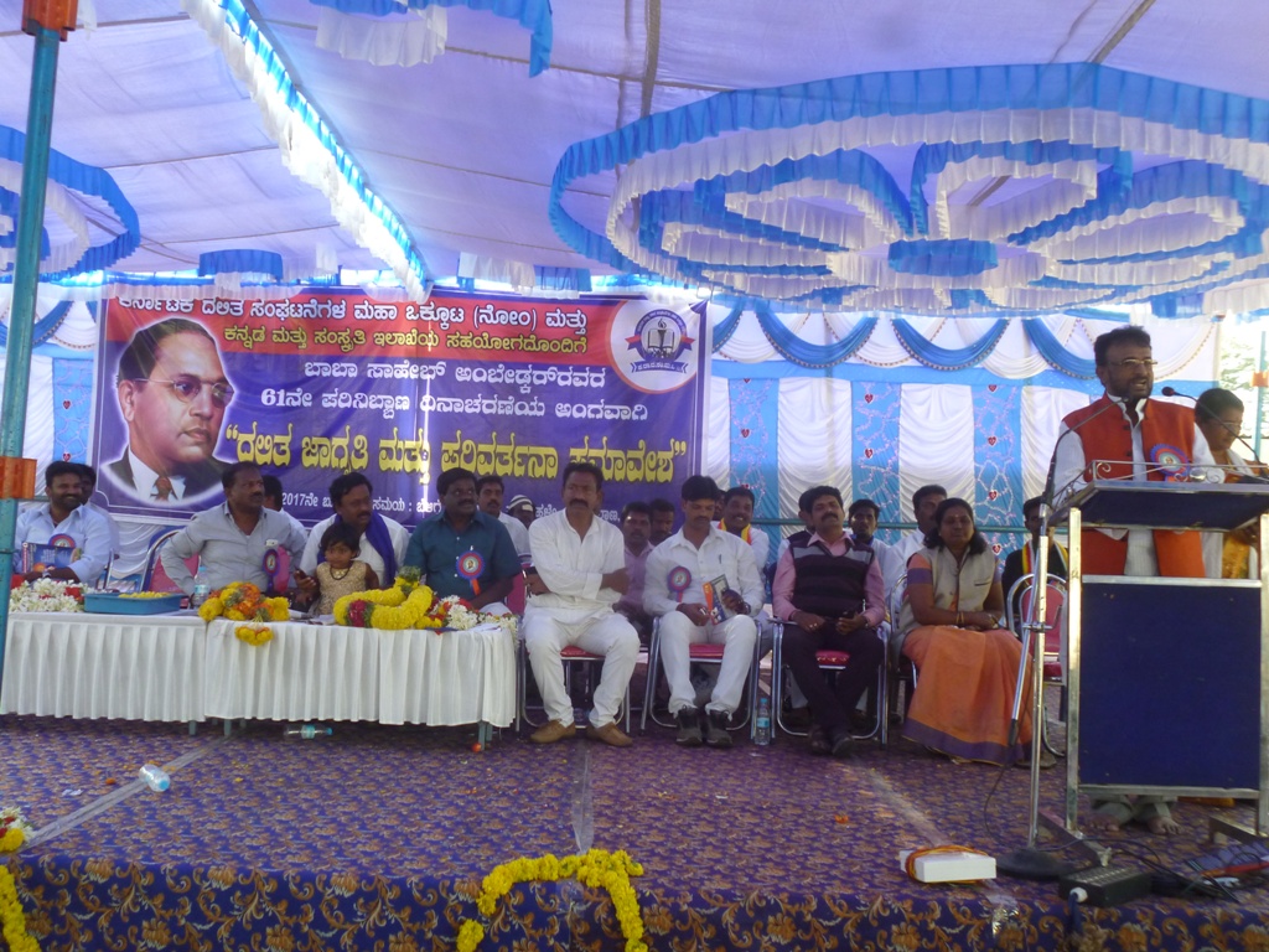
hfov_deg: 51.4
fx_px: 1320
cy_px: 476
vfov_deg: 39.7
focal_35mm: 36
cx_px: 634
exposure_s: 1/60
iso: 200
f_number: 3.5
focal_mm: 6.4
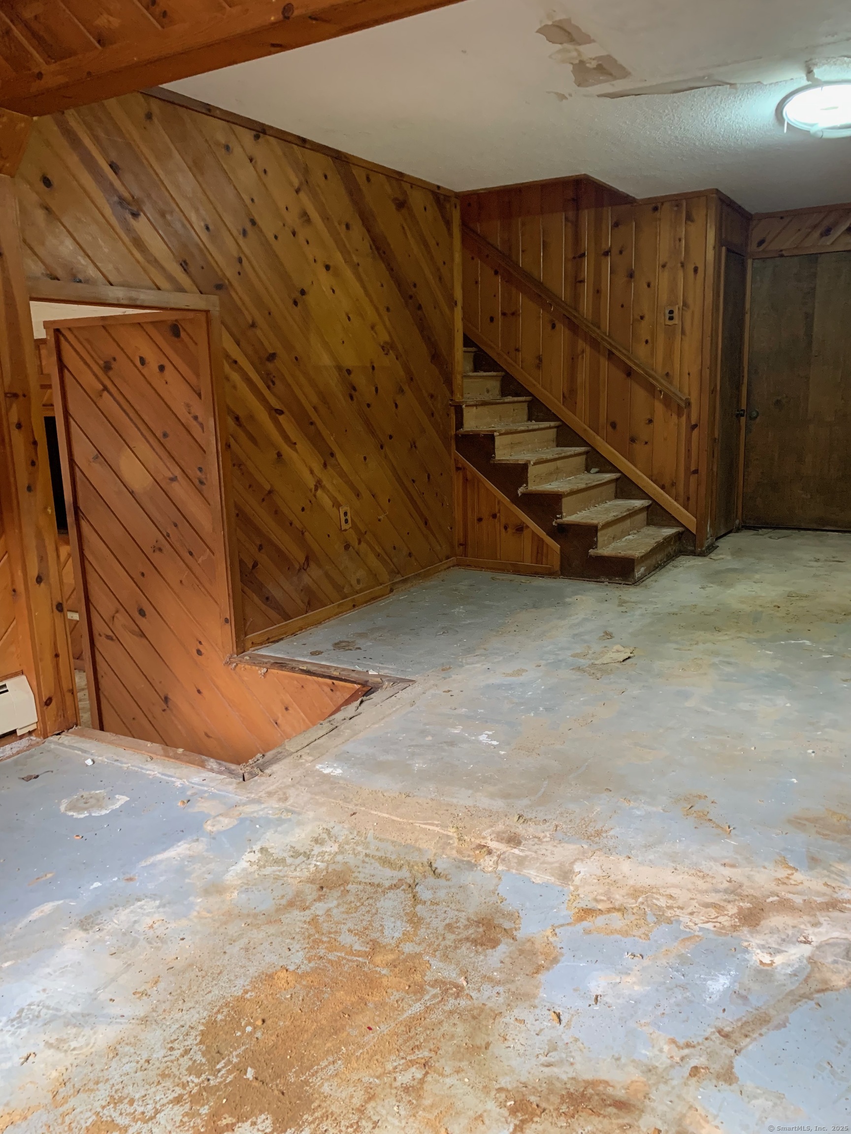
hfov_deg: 53.1
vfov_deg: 67.3
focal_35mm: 26
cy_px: 567
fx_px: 852
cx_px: 426
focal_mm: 4.25
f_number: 1.8
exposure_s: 1/60
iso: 250
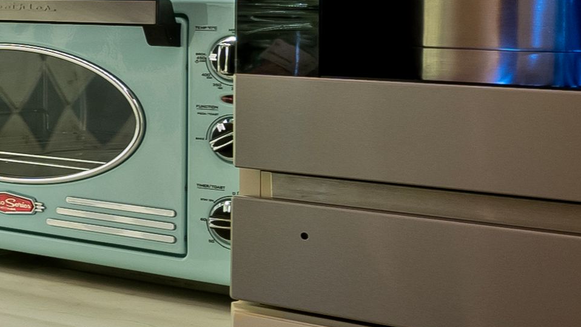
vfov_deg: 11.4
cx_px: -850
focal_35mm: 105
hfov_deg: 13.8
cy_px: -24
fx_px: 1618
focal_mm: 16
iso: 640
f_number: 9
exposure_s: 1/1.67
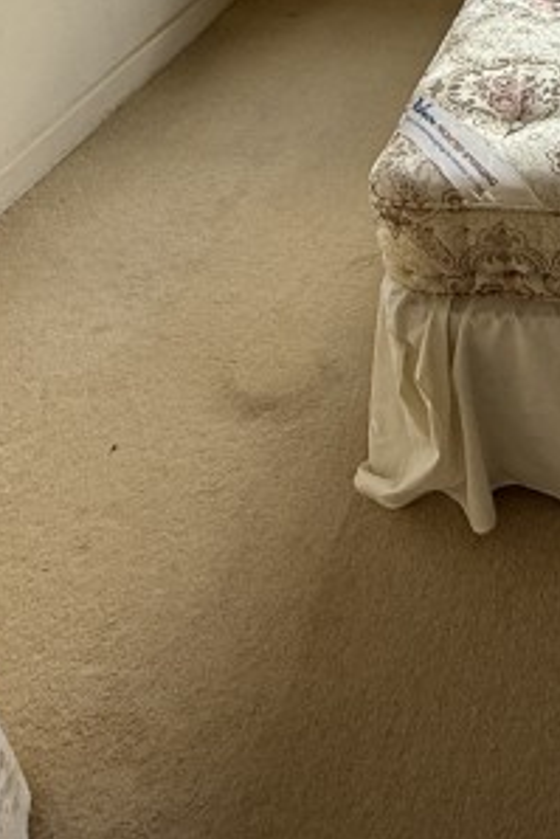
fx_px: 1165
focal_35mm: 50
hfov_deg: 24.9
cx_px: 639
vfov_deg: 33.0
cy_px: -149
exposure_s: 1/99
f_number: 2.2
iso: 100
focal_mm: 2.22
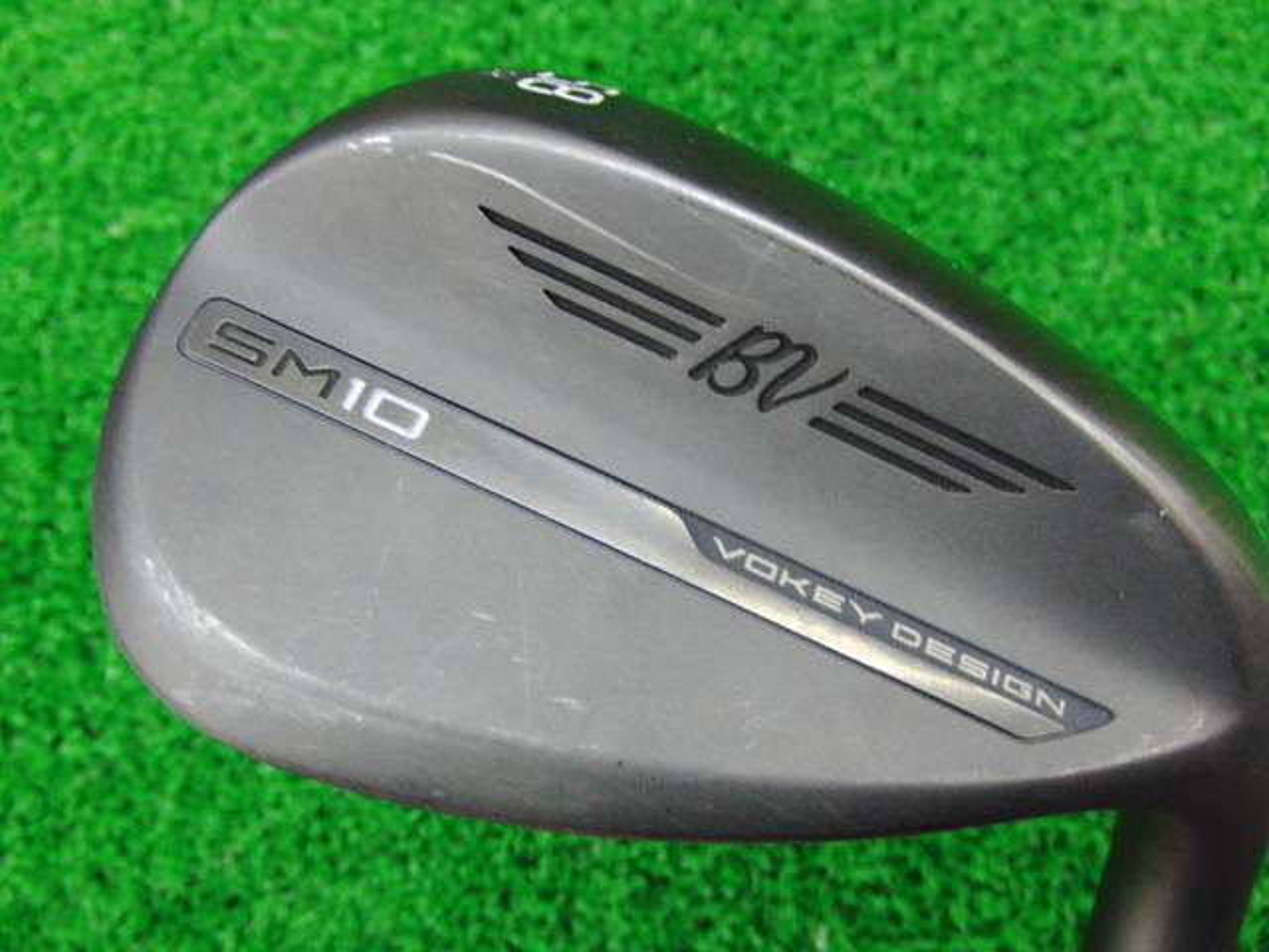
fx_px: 1356
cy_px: 476
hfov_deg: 50.1
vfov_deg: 38.7
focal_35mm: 37
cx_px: 634
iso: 400
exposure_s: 1/25
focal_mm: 6.42
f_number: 3.6
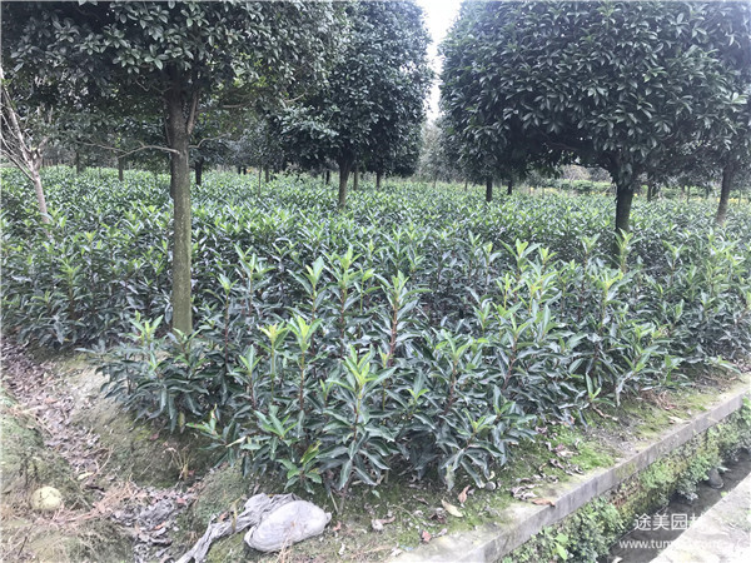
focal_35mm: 28
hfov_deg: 63.4
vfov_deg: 49.7
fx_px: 607
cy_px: 282
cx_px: 376
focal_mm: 3.99
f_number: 1.8
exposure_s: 1/117
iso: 20
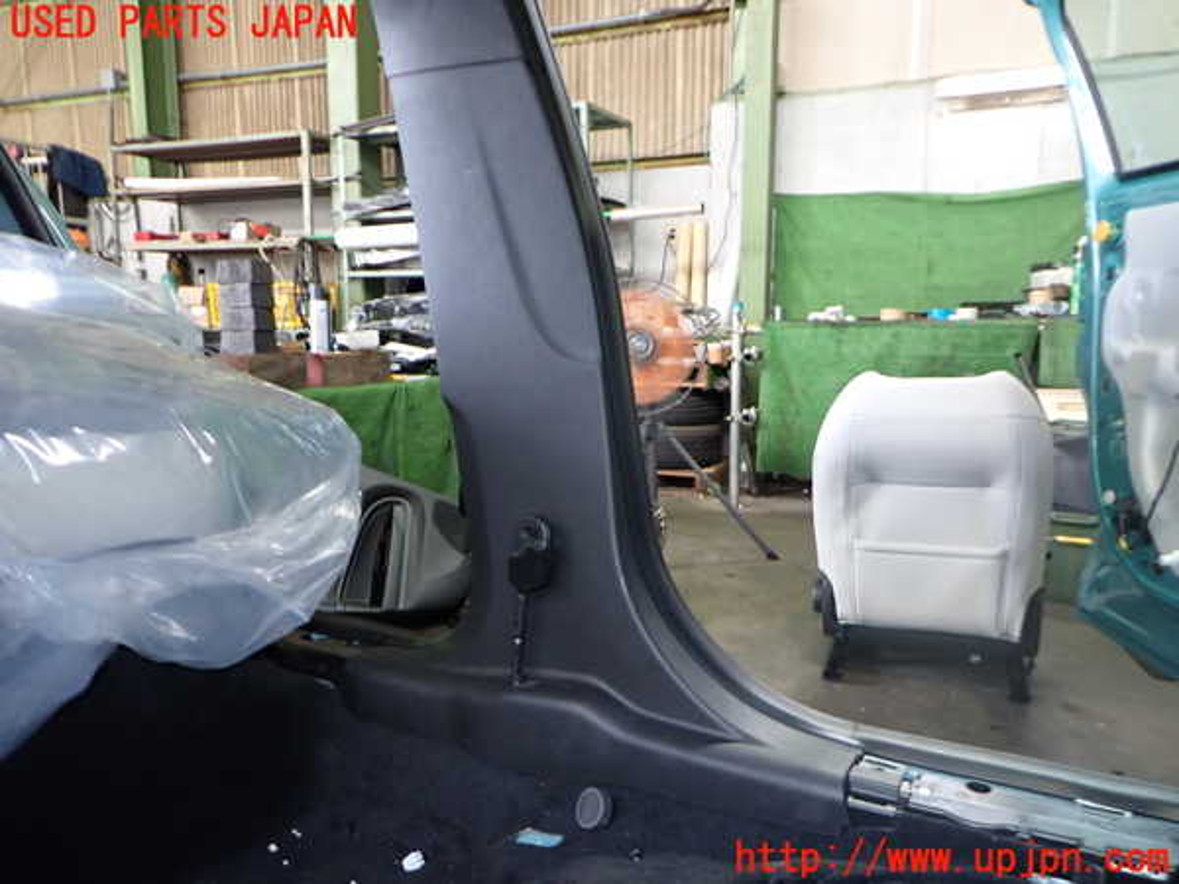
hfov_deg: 69.4
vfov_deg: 54.9
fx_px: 851
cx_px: 590
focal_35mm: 25
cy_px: 442
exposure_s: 1/30
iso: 200
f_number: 2
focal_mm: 4.5
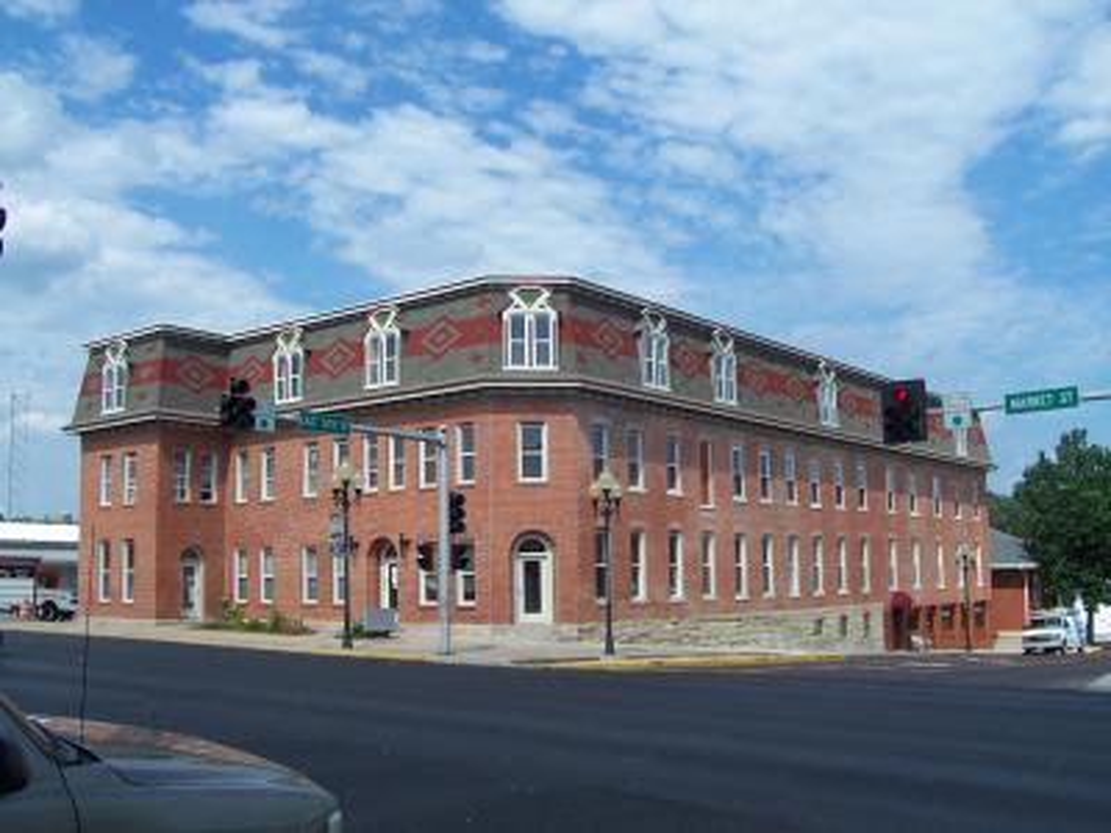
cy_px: 416
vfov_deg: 38.7
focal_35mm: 37
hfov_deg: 50.1
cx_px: 556
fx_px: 1188
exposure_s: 1/750
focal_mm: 5.6
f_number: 5.6
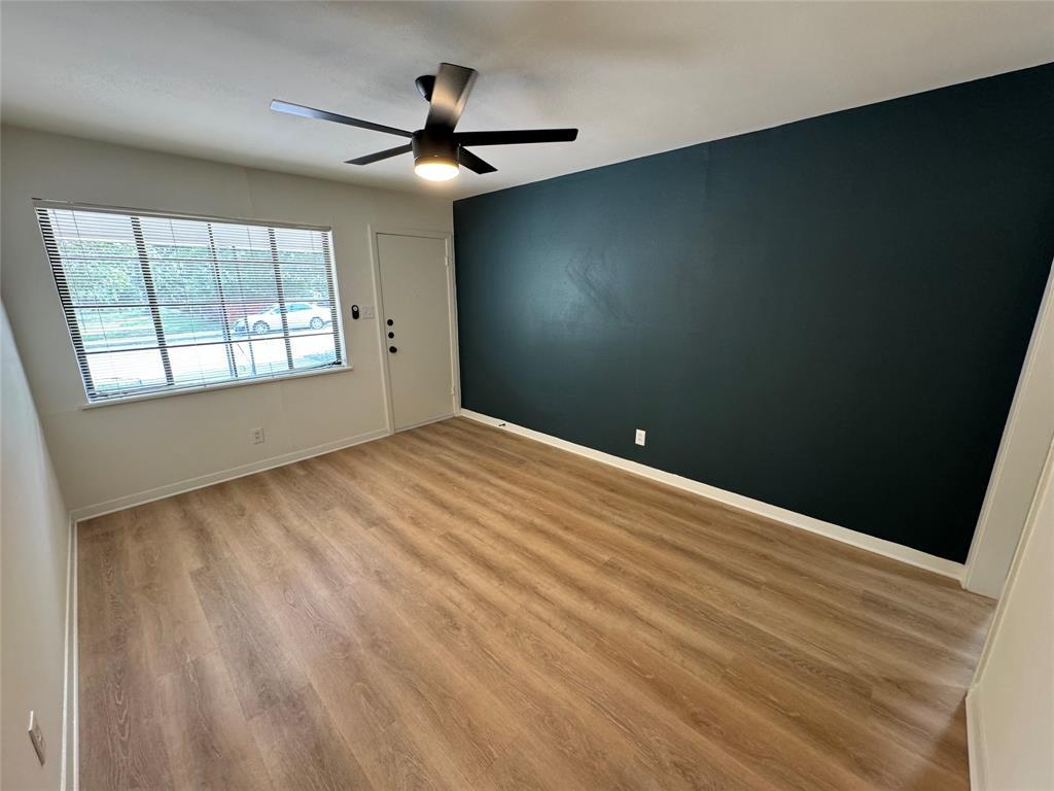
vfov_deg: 85.7
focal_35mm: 14
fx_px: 426
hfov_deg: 102.1
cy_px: 396
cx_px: 527
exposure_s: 1/60
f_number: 2.2
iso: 250
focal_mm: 2.22
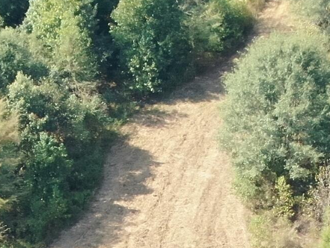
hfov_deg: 9.4
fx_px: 2002
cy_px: 391
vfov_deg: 7.0
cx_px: 72
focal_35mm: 210
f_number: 3.7
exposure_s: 1/10
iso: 400
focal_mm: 8.06
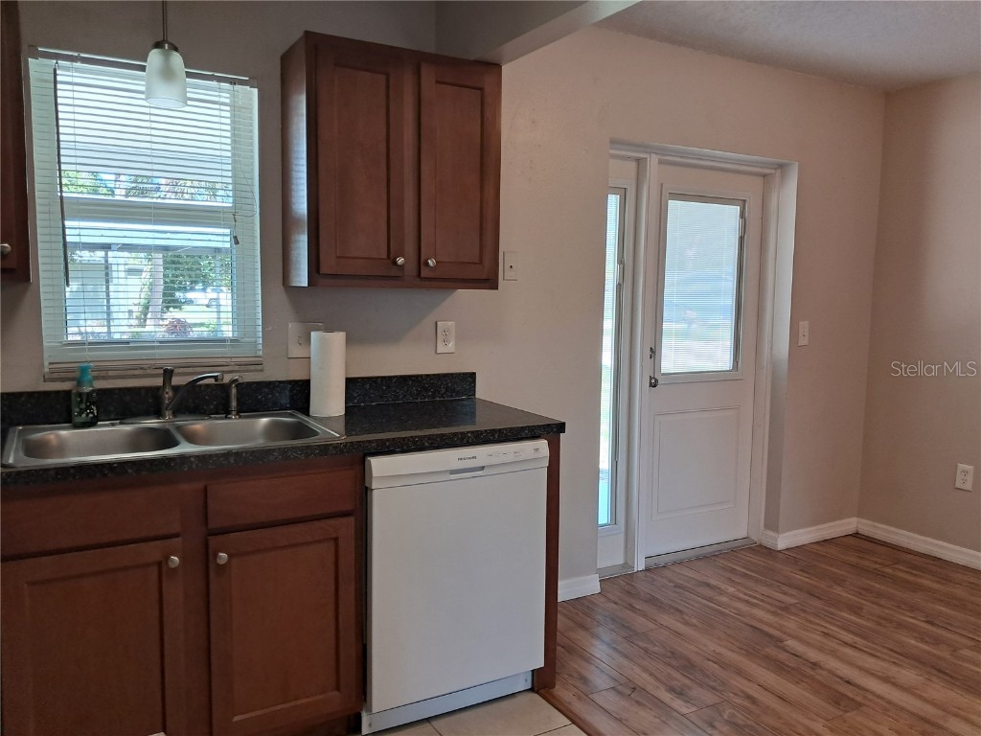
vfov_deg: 51.4
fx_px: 765
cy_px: 368
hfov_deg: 65.3
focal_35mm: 27
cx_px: 490
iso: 100
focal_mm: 4
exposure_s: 1/60
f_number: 1.8
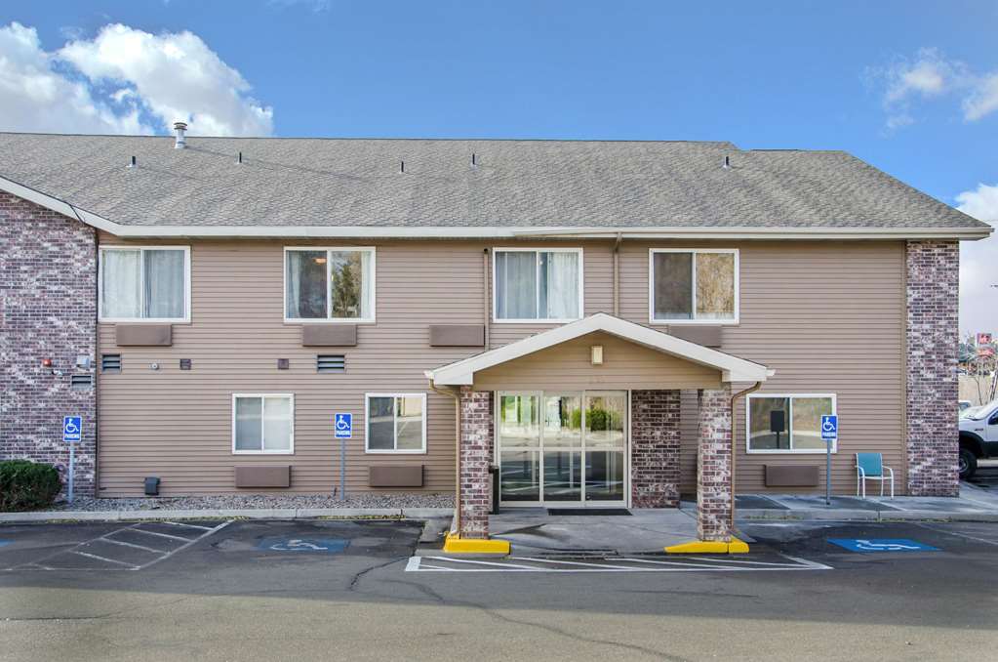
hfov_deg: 49.6
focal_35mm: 39
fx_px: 1079
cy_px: 331
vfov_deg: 34.1
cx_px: 499
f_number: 6.3
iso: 100
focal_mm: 26
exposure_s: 1/160
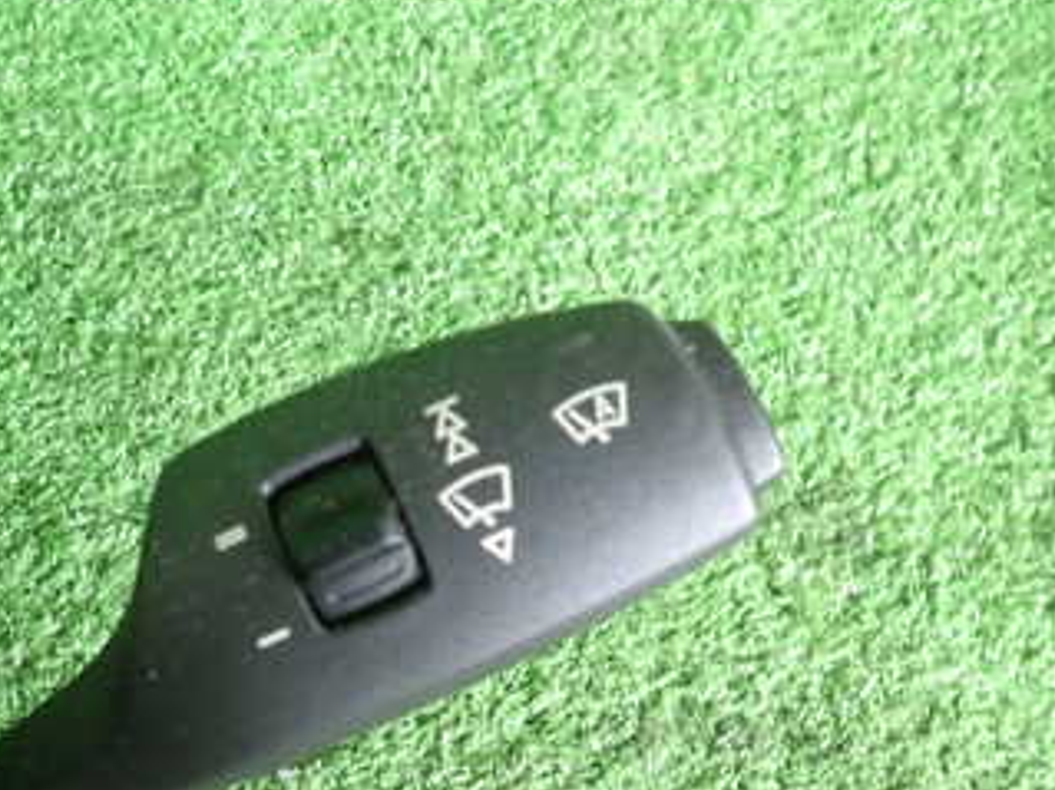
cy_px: 694
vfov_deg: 29.7
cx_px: 281
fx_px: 1432
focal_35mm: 47
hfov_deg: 39.5
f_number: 2
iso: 200
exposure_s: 1/30
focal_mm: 4.5
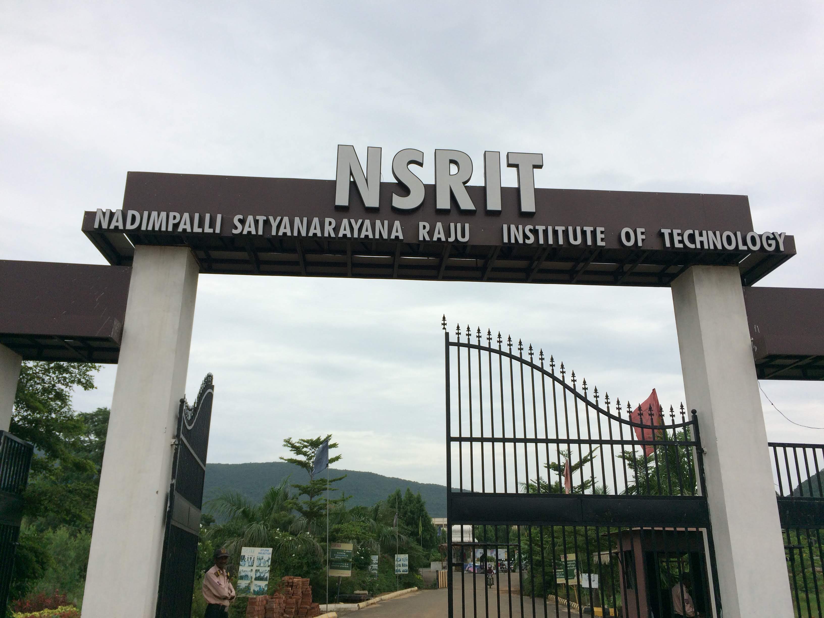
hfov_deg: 61.7
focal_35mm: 29
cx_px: 412
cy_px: 309
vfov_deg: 48.2
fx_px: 690
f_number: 2.2
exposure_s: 1/2740
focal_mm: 4.15
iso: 32
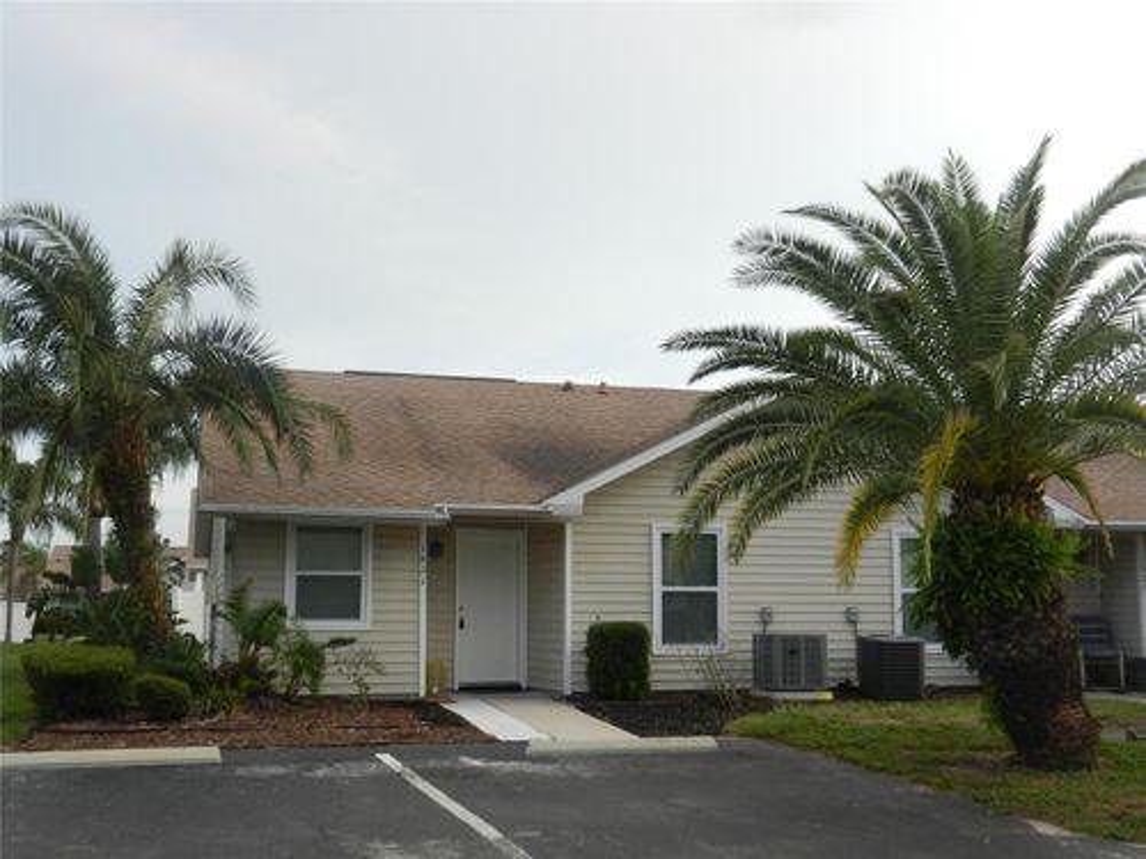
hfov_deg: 49.0
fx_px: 1258
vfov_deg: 37.7
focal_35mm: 38
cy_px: 430
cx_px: 573
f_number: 4
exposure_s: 1/320
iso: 160
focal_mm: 6.9
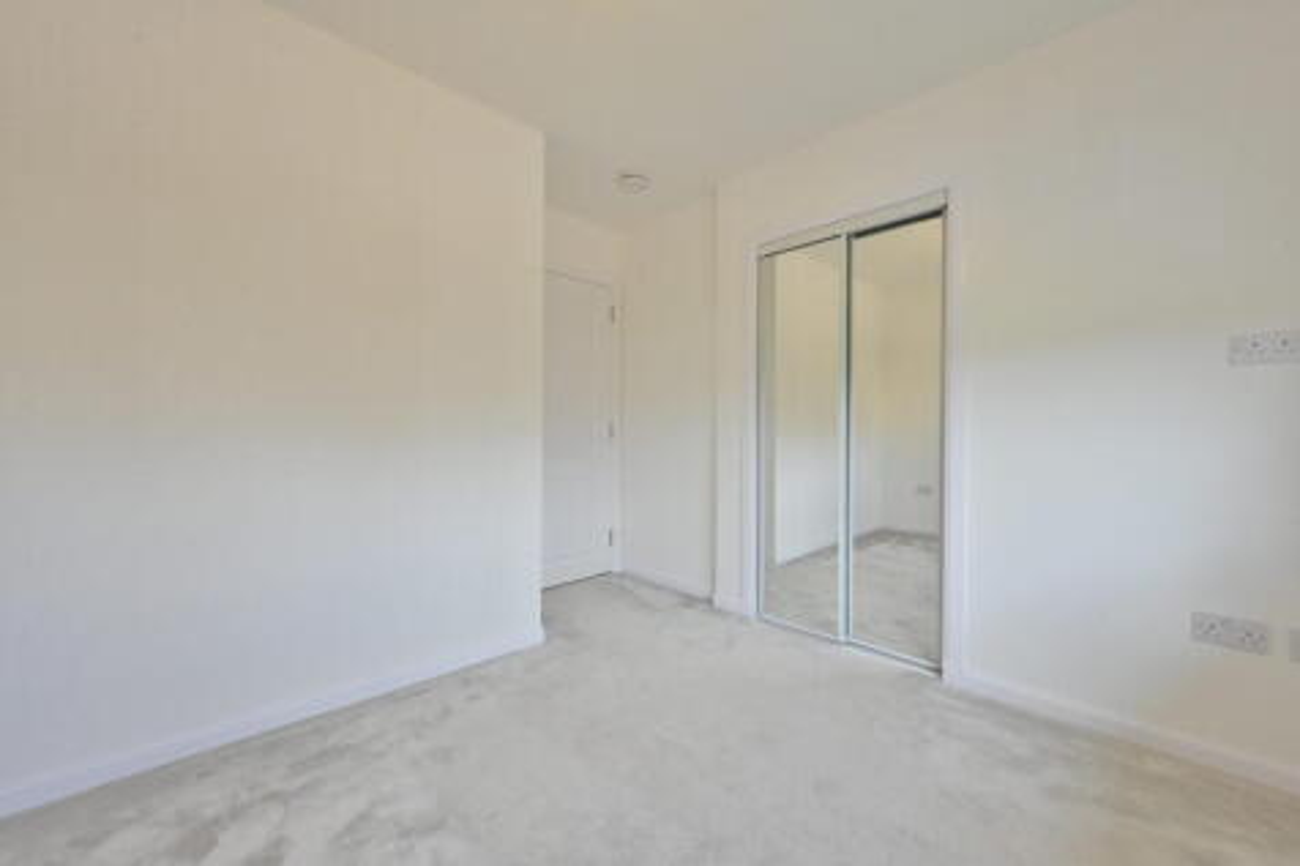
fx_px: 505
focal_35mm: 14
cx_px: 650
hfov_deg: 104.3
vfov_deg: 81.2
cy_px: 433
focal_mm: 14
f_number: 13
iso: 2500
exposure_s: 1/125
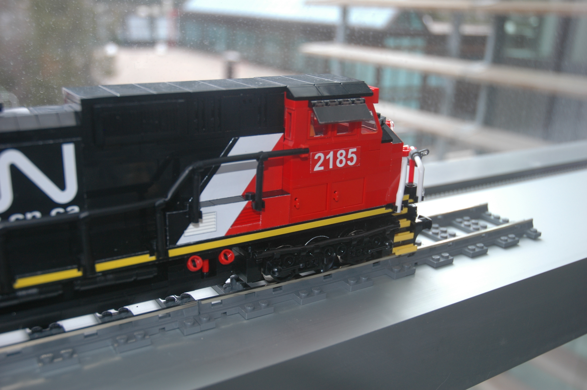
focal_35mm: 40
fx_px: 660
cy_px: 195
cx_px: 294
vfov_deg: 33.0
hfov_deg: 48.0
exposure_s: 1/125
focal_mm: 27
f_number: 3.8
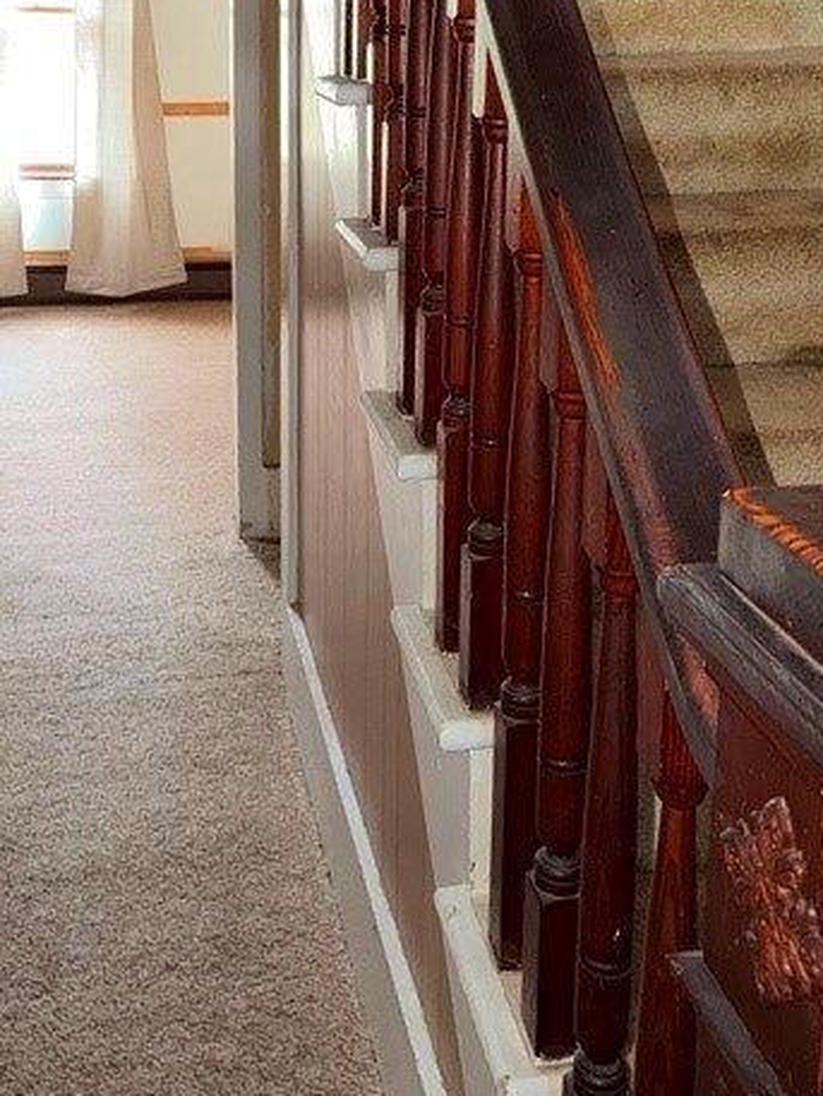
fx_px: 1331
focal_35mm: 42
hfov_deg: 34.3
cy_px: 242
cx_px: 336
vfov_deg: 43.0
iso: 125
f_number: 1.78
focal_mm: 6.76
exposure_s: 1/11
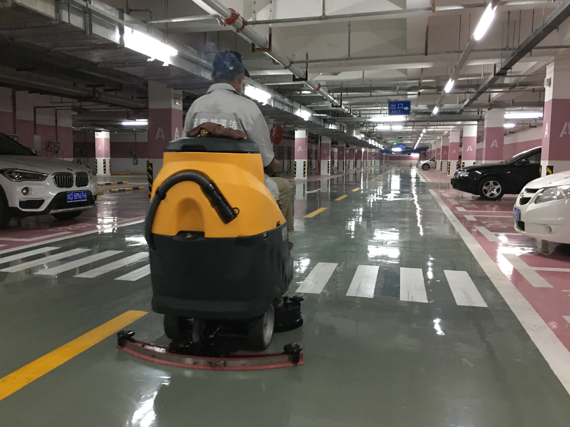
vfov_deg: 46.8
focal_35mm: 30
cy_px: 210
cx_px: 275
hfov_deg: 60.0
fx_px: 494
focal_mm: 4.15
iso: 125
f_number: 2.2
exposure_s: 1/8
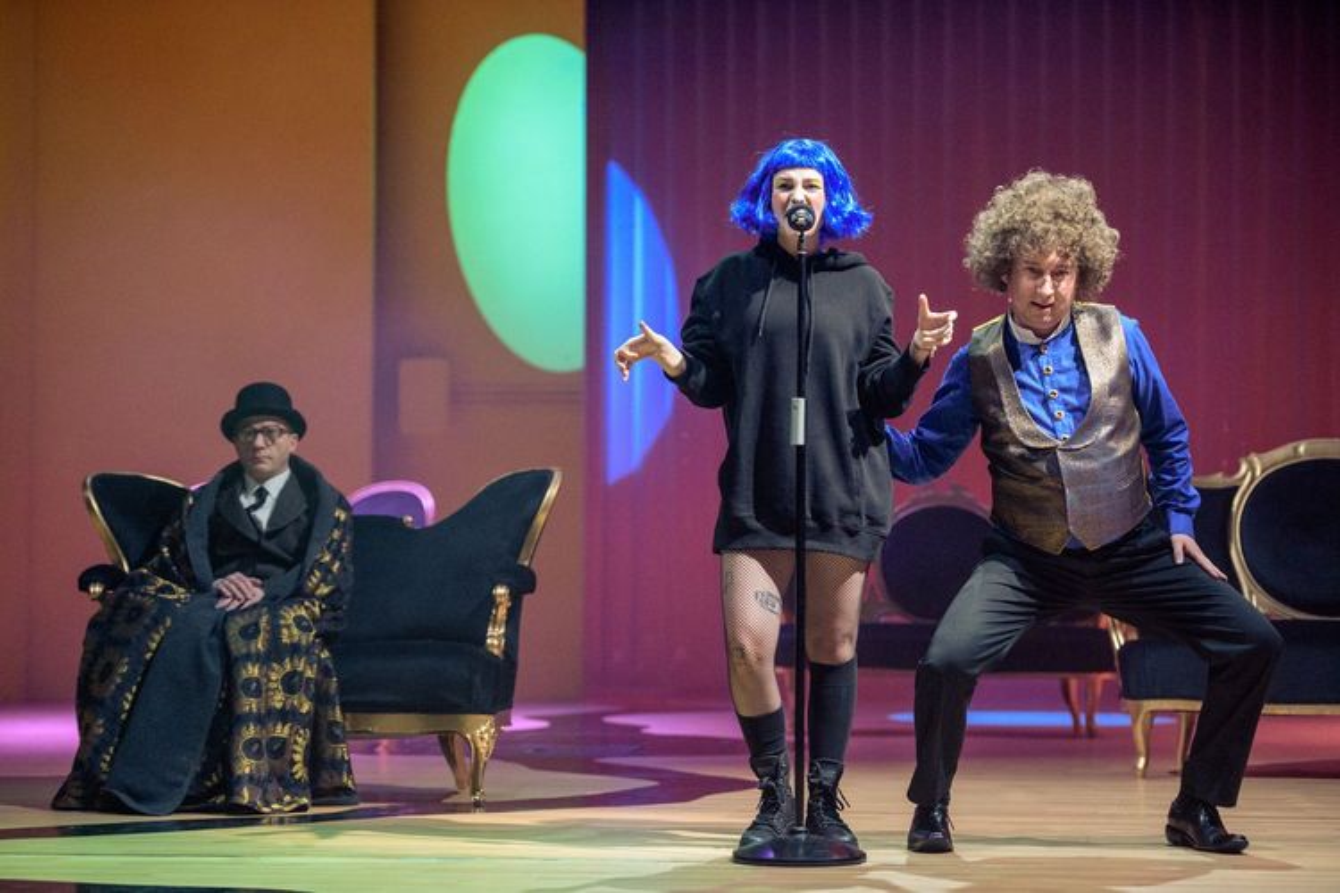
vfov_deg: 15.2
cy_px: 446
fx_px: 3350
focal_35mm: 90
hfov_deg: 22.6
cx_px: 670
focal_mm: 90
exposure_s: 1/320
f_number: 2.8
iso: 8000
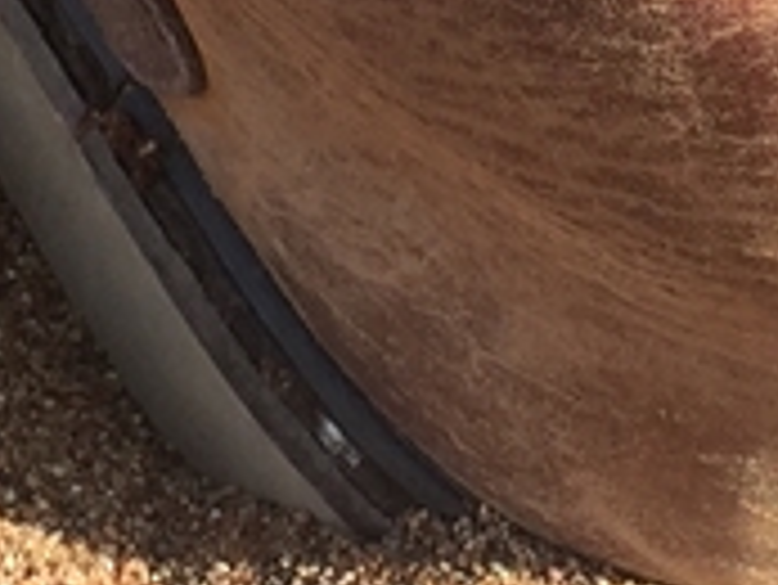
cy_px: -454
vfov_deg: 6.8
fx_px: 4813
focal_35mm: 214
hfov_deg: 9.2
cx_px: 382
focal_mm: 4.15
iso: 32
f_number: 2.2
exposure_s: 1/565
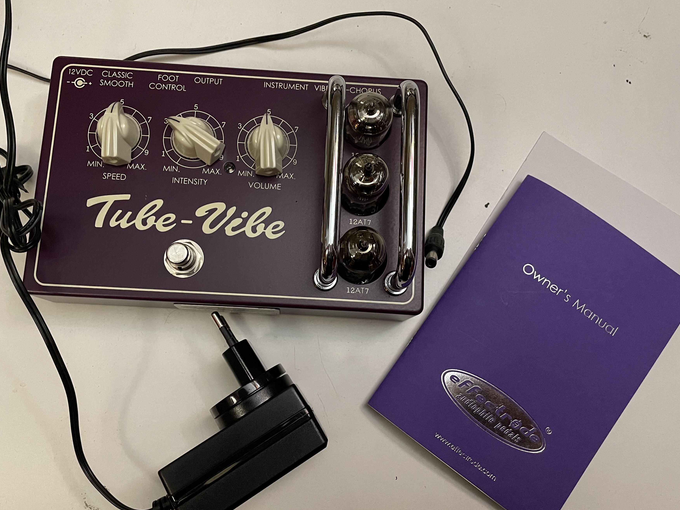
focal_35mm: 30
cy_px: 239
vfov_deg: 46.8
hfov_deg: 59.8
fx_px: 589
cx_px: 308
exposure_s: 1/33
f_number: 1.6
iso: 500
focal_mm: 4.2
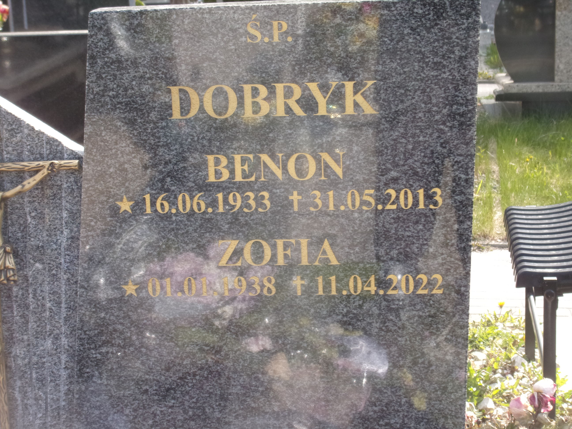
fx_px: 1256
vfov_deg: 19.4
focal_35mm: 76
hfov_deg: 25.7
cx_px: 286
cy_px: 214
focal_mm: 13.6
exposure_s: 1/120
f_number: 4.7
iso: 80
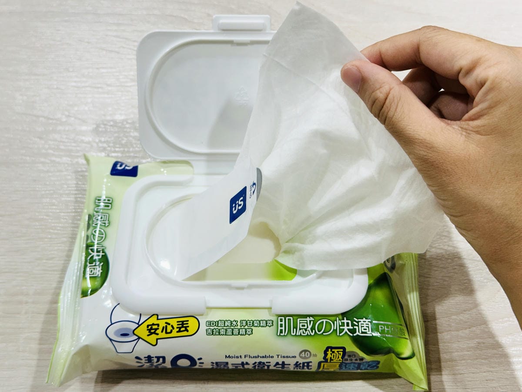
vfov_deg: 30.3
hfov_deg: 39.7
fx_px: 724
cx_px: 261
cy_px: 196
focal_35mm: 48
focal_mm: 6.86
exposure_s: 1/60
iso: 64
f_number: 1.78
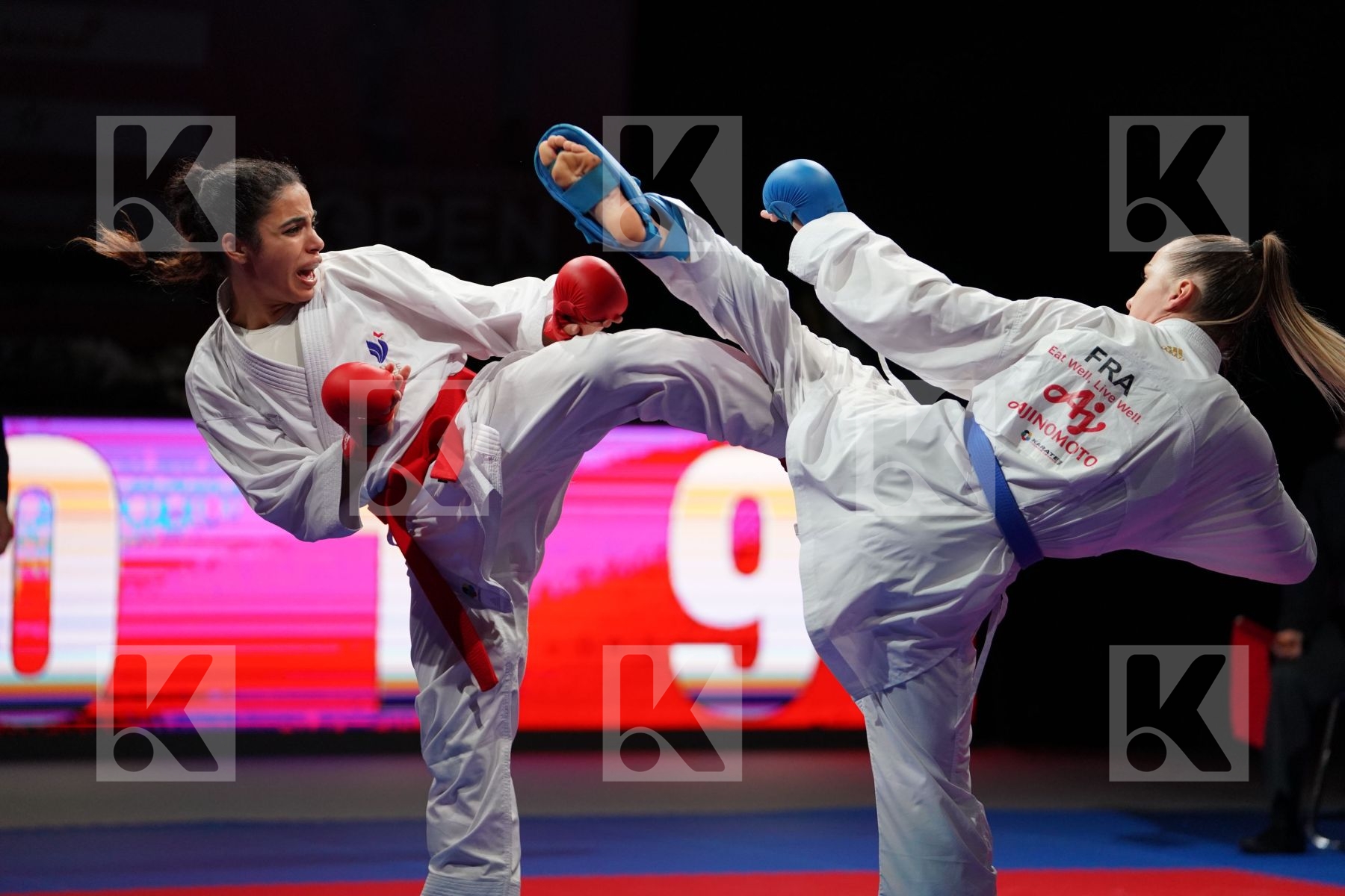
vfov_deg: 8.5
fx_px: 6015
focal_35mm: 161
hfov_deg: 12.8
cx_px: 672
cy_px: 448
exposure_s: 1/1000
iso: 2500
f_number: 2.8
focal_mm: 161
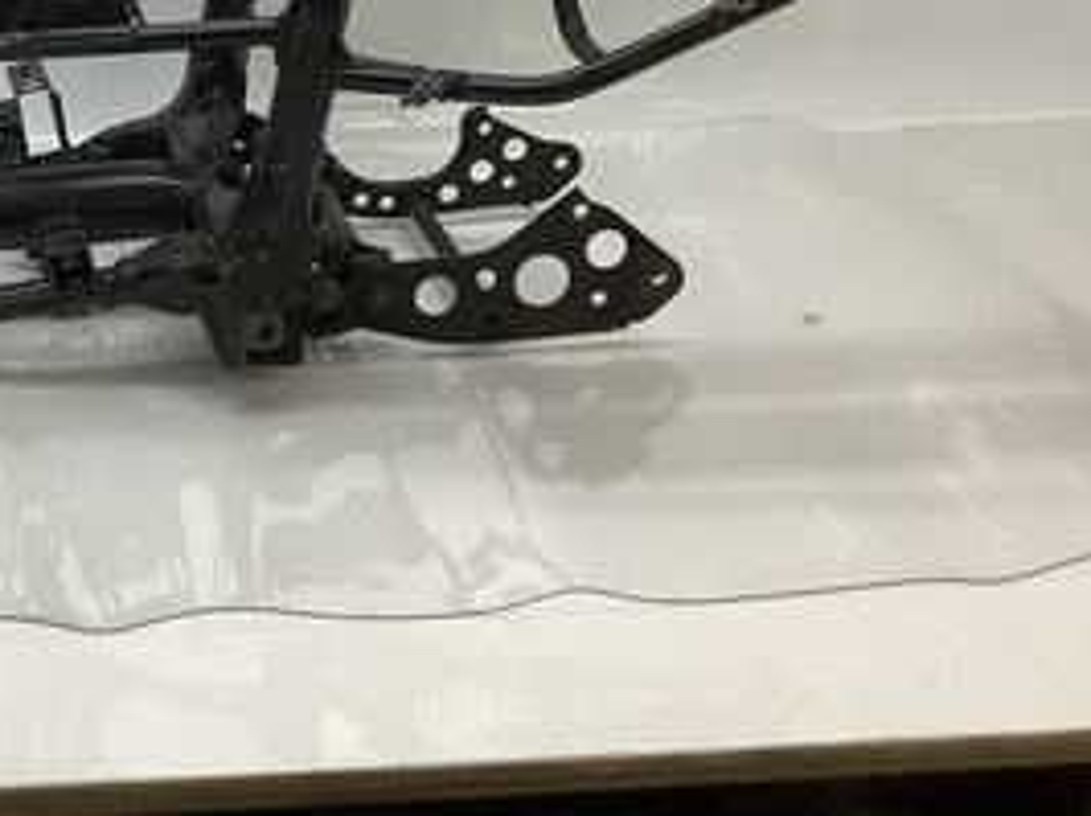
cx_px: 98
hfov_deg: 26.8
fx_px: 2204
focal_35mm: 70
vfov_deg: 20.2
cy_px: -29
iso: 40
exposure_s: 1/120
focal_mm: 3.3
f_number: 2.4
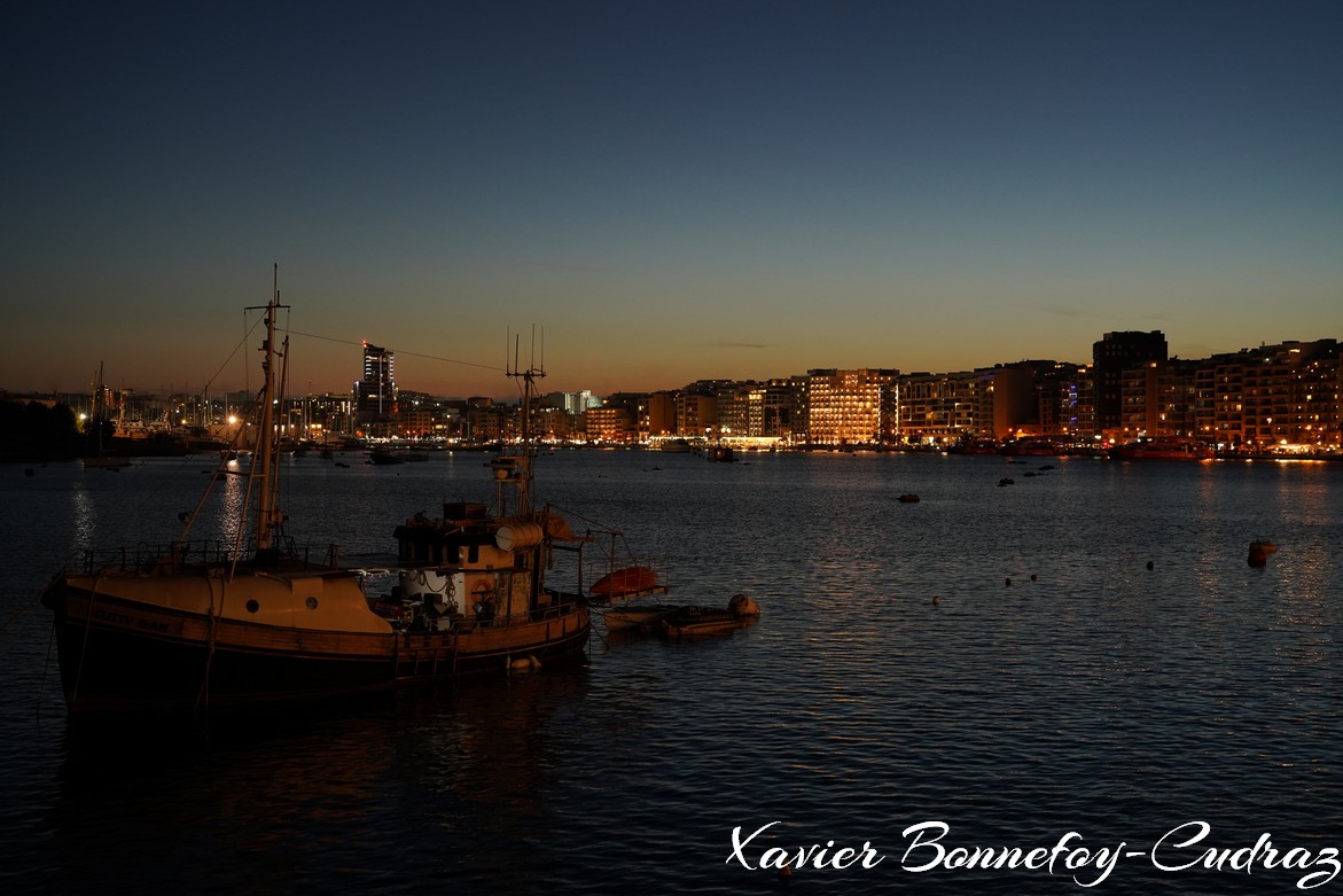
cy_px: 442
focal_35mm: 42
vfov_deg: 31.9
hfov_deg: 46.4
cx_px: 670
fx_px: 1567
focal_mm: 41
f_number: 4
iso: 1600
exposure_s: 1/15
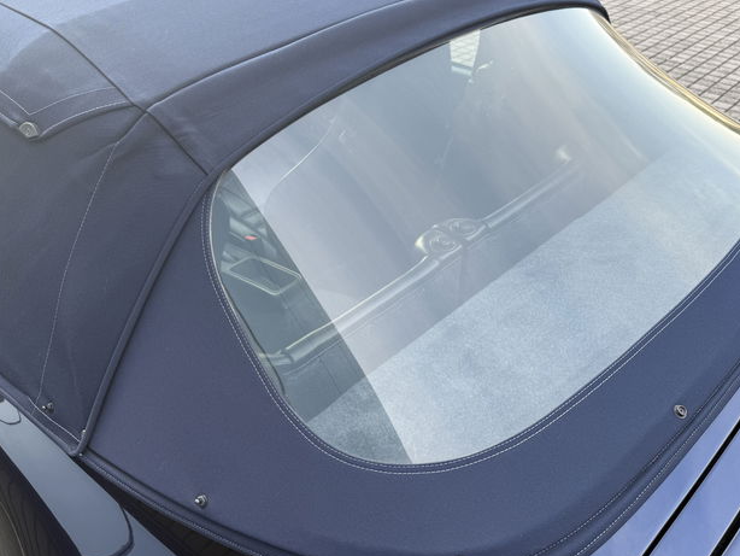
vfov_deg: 46.8
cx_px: 395
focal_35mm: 30
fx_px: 642
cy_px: 261
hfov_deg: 59.9
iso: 64
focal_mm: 6.76
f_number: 1.78
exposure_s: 1/204
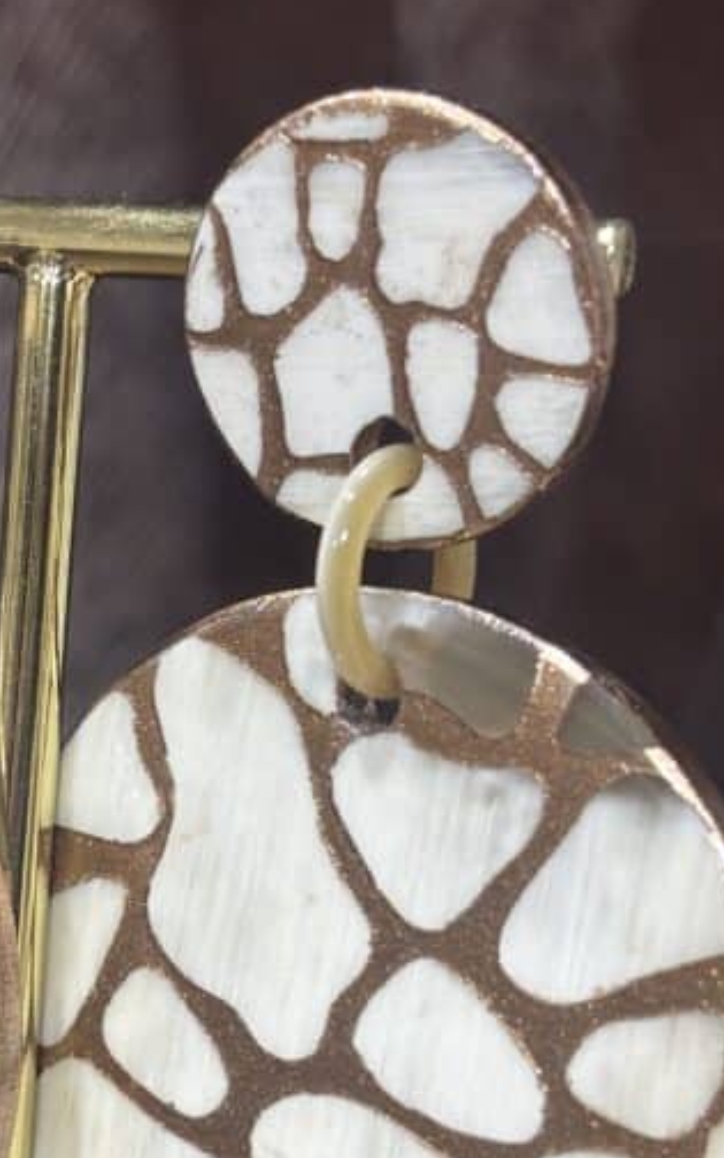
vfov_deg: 18.5
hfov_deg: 11.6
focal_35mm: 112
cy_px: 834
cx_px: 55
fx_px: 3536
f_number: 1.6
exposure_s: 1/100
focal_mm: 5.96
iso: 32
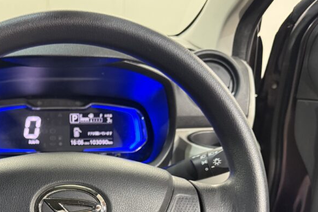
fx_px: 406
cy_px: 206
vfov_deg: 27.7
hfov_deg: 40.8
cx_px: 60
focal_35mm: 46
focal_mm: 6.76
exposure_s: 1/50
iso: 640
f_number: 1.78
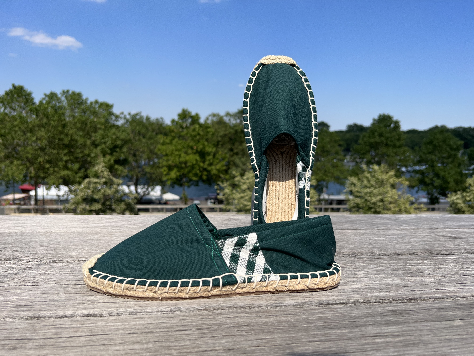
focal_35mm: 26
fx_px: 356
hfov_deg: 67.3
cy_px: 178
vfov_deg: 53.1
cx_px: 237
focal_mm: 5.7
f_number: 1.5
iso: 50
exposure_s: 1/5076
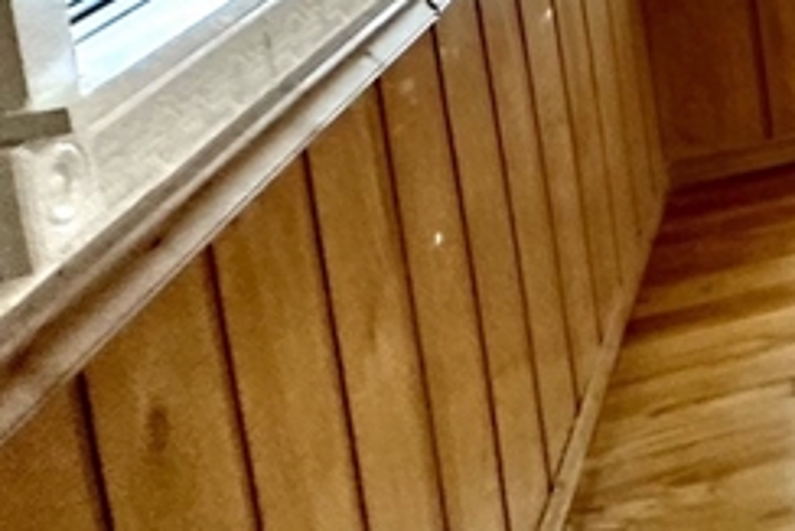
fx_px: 1348
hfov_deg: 18.8
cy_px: -274
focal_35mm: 61
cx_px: 1616
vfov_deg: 19.4
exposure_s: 1/60
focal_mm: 2.22
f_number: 2.2
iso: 500
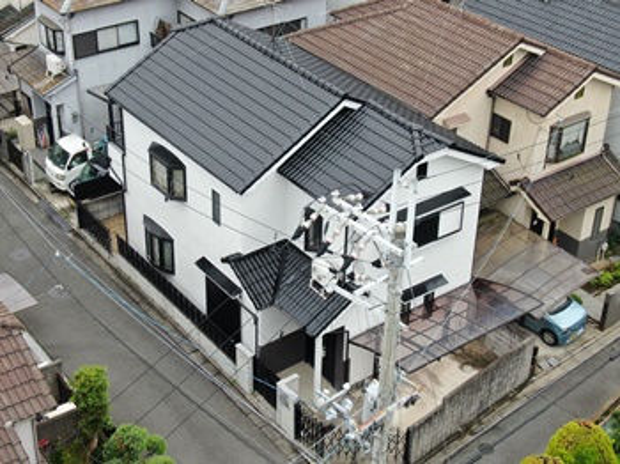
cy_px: 232
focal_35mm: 48
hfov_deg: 39.7
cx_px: 310
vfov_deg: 30.2
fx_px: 859
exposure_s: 1/160
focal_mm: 8.6
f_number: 3.8
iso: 110
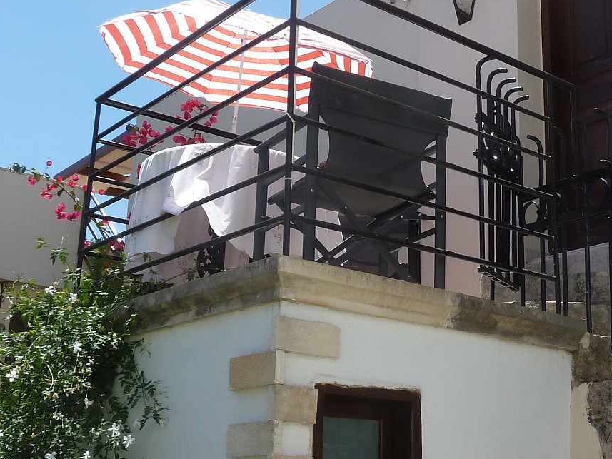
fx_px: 990
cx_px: 421
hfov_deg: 33.9
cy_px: 185
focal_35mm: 56
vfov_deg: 26.1
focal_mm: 4.1
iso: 80
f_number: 4.5
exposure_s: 1/400
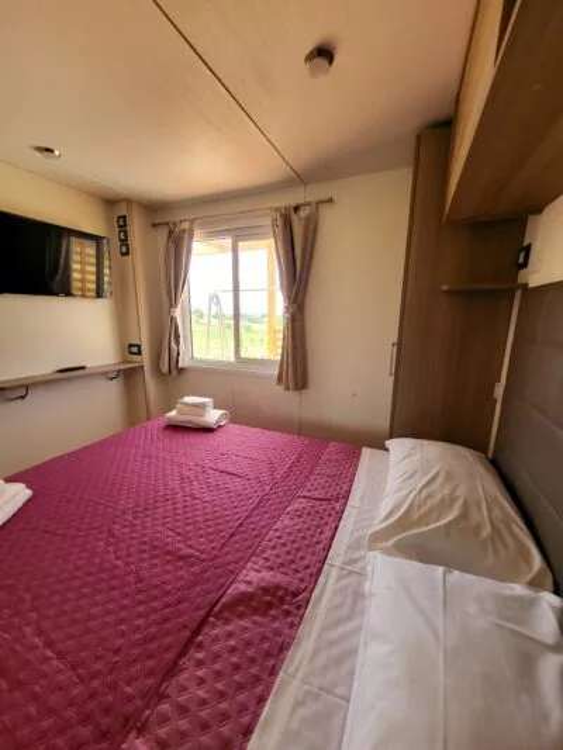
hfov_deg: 89.9
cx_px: 282
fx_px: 282
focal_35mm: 13
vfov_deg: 106.2
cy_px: 375
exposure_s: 1/50
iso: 50
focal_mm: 1.74
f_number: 2.2
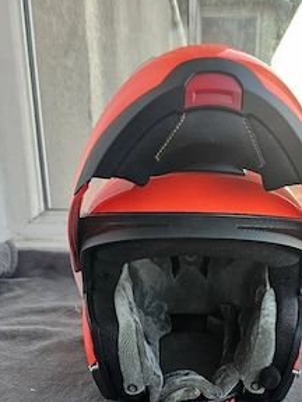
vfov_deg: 55.8
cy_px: 262
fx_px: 372
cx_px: 185
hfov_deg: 43.9
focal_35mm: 32
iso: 160
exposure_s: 1/101
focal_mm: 6.3
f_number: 1.7
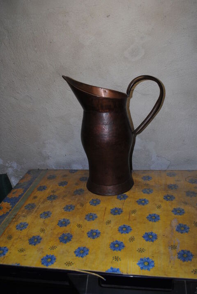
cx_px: 98
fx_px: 270
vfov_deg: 57.2
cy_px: 147
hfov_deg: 40.1
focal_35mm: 33
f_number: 4
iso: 200
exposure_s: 1/60
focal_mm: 22
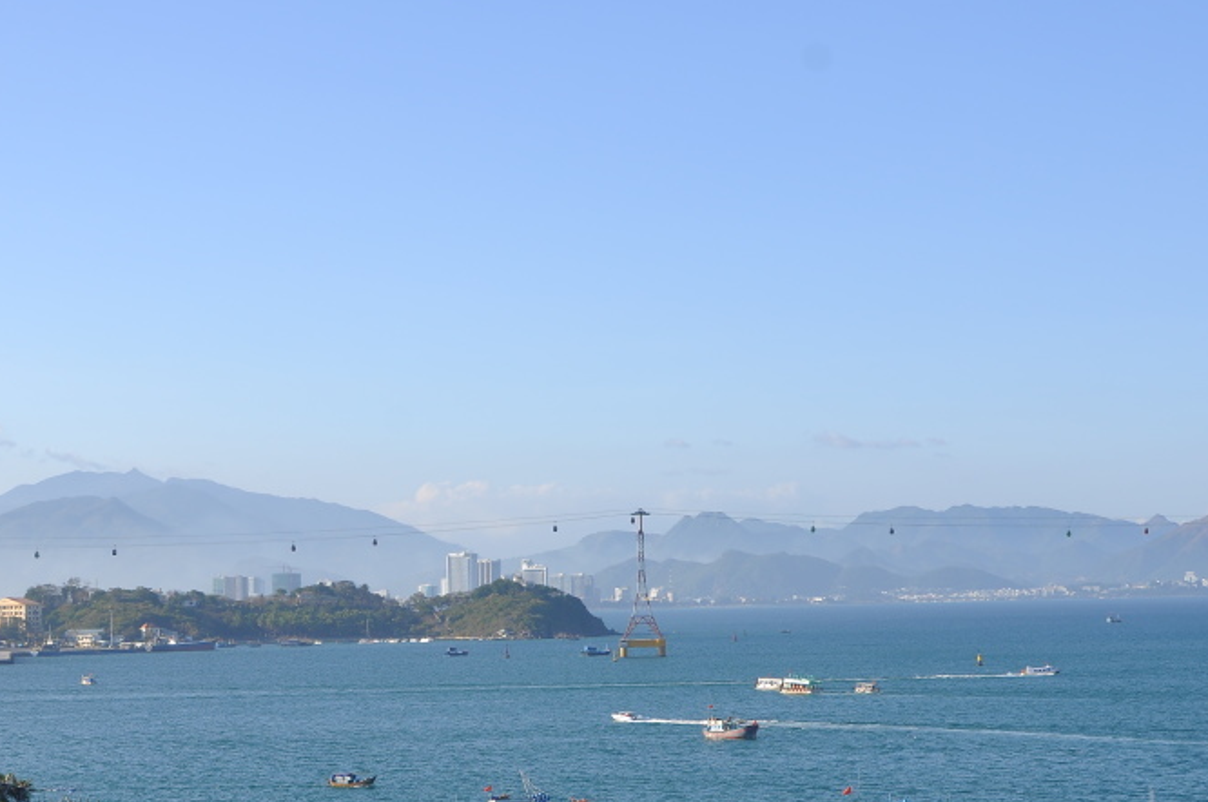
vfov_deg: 16.8
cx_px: 597
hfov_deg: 25.2
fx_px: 2706
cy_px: 492
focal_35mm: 81
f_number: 7.1
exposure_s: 1/200
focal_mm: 35
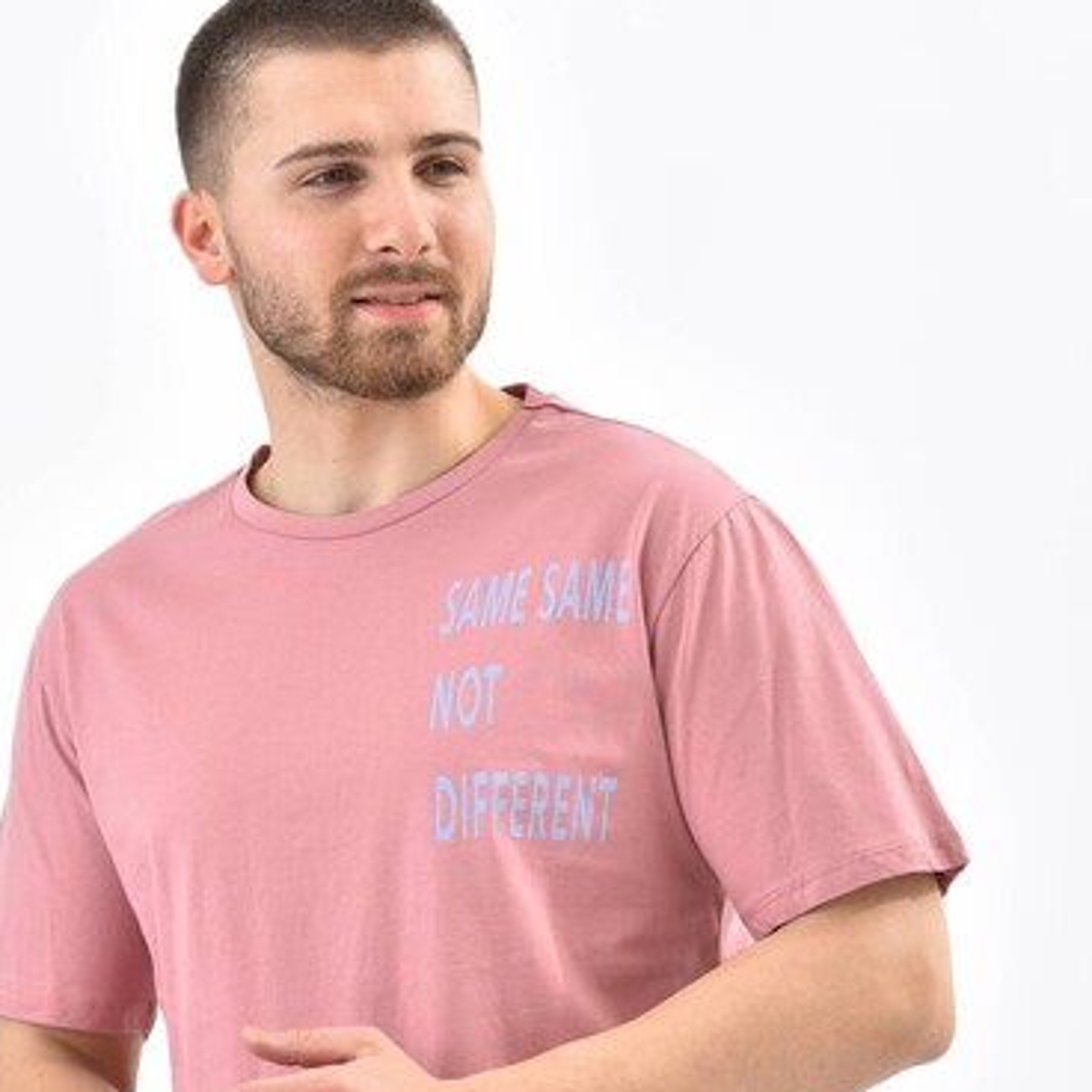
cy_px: 908
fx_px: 7174
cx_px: 504
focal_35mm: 201
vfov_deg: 8.7
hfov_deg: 8.7
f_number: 7.1
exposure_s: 1/160
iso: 100
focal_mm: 116
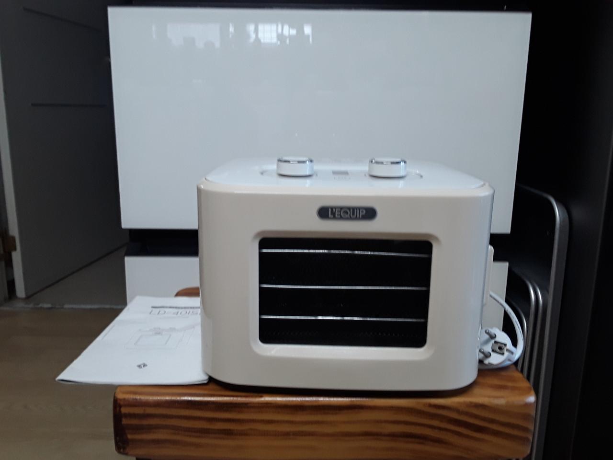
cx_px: 306
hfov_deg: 65.3
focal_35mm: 27
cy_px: 230
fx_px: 478
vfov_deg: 51.4
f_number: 1.9
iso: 80
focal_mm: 2.91
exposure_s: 1/30
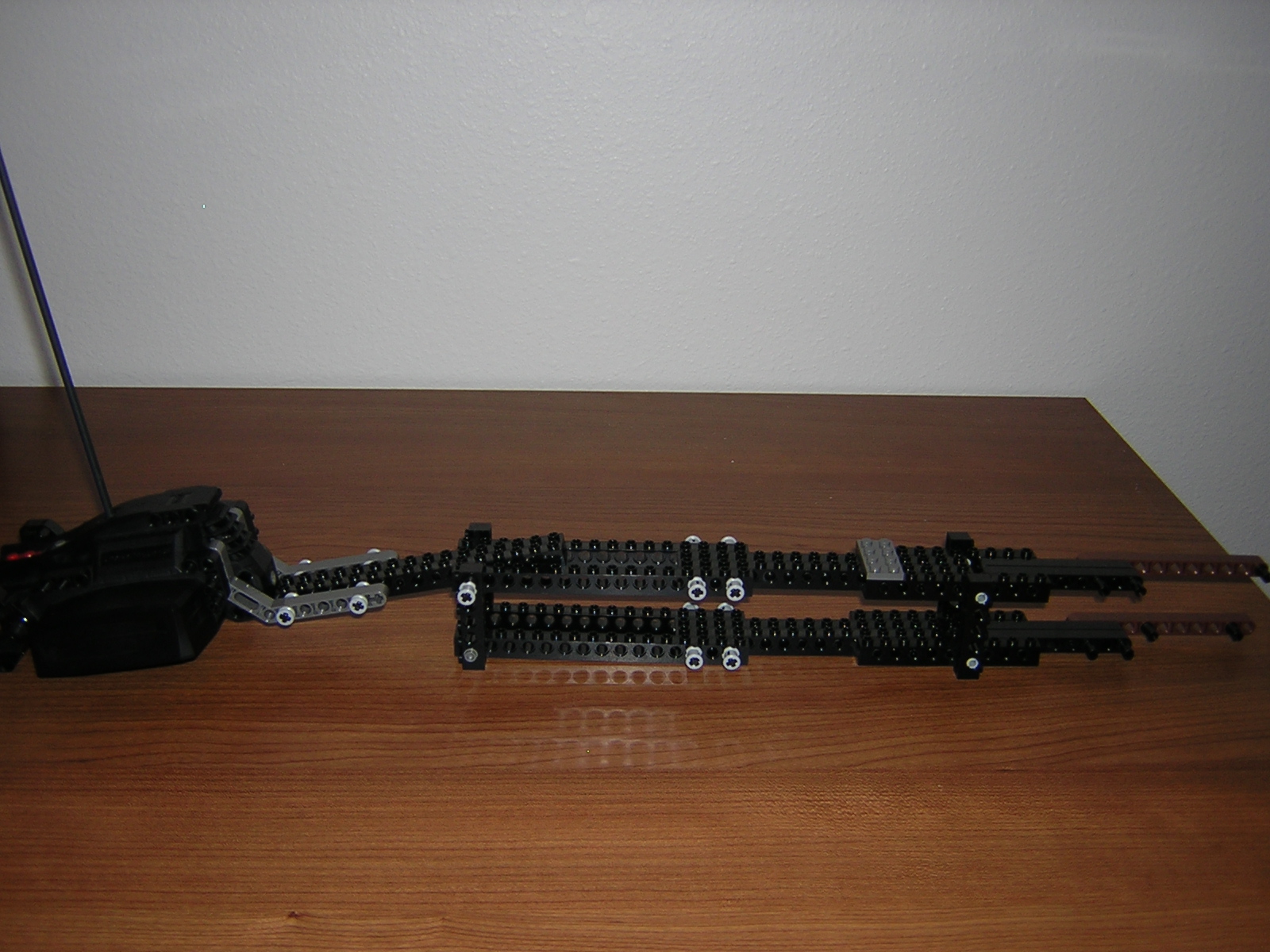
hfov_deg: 51.4
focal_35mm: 36
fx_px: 1321
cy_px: 476
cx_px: 635
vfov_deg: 39.7
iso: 100
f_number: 2.6
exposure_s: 1/60.1
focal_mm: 4.7
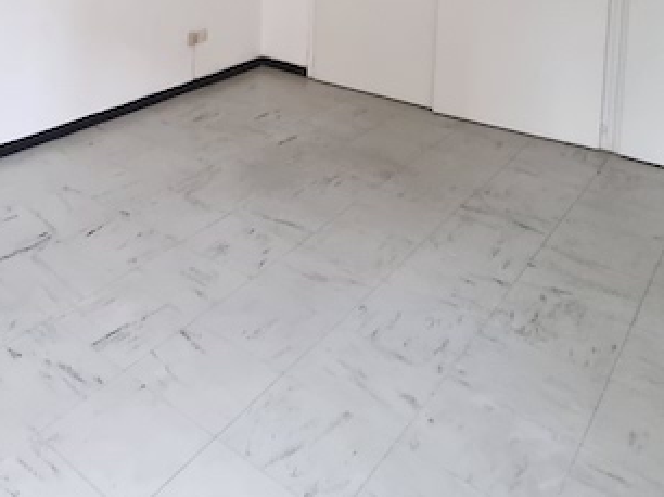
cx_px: 91
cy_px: -87
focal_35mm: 34
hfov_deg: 49.3
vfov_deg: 34.3
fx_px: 652
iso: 320
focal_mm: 2.2
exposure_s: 1/33
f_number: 2.2
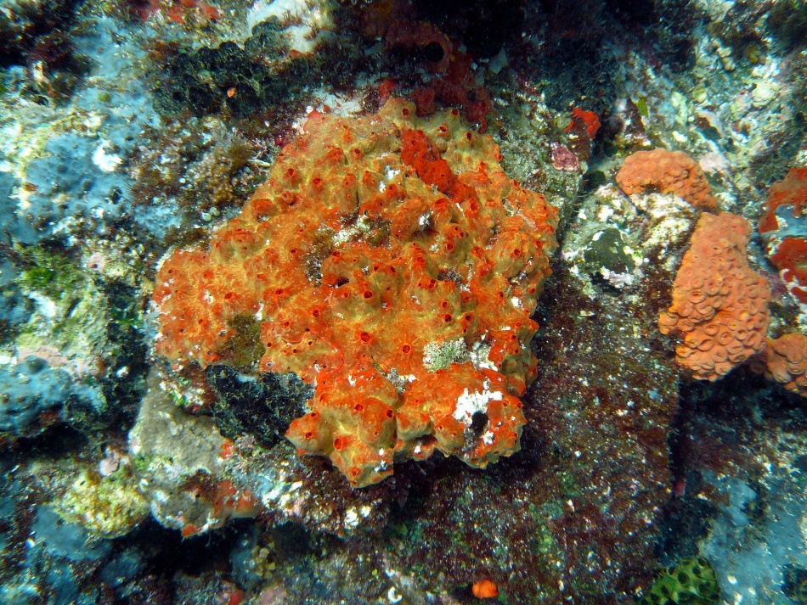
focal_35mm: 30
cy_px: 302
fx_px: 700
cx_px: 404
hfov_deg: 60.0
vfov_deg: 46.8
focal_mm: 4.9
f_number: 2.9
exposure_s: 1/320
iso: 100
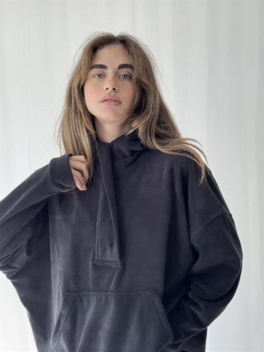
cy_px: 176
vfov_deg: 39.6
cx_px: 132
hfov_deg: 30.3
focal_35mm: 48
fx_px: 488
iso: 64
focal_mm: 6.76
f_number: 1.78
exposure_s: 1/208
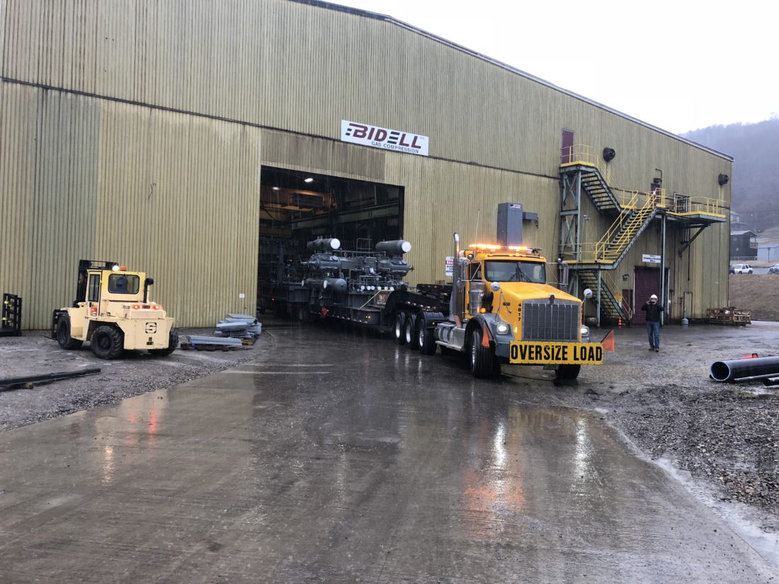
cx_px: 390
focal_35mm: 28
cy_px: 292
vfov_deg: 49.7
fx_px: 630
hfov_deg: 63.4
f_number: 1.8
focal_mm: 3.99
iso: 25
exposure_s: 1/40
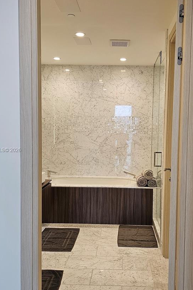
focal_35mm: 35
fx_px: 281
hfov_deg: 37.7
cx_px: 114
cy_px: 150
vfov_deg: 54.4
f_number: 1.7
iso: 125
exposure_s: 1/120
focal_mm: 6.3
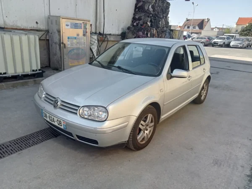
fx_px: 204
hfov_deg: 63.4
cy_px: 94
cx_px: 126
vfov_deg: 49.7
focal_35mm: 28
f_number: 2.2
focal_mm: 3.46
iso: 100
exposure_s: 1/439
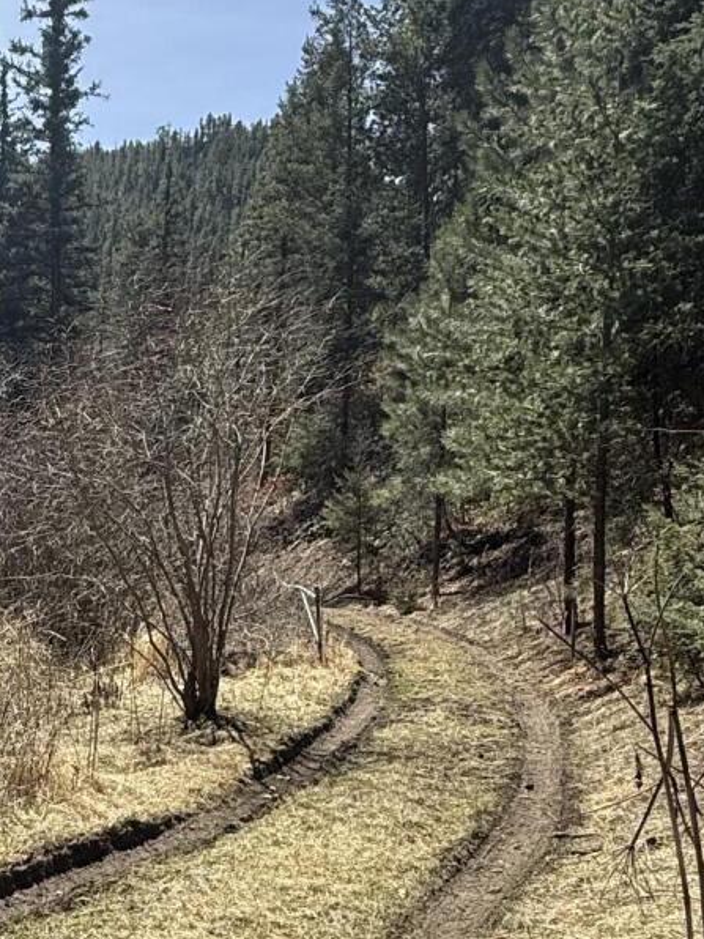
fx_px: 1274
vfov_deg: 39.6
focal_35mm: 47
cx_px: 20
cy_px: 679
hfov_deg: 29.1
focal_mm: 2.22
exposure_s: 1/1259
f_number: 2.2
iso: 50
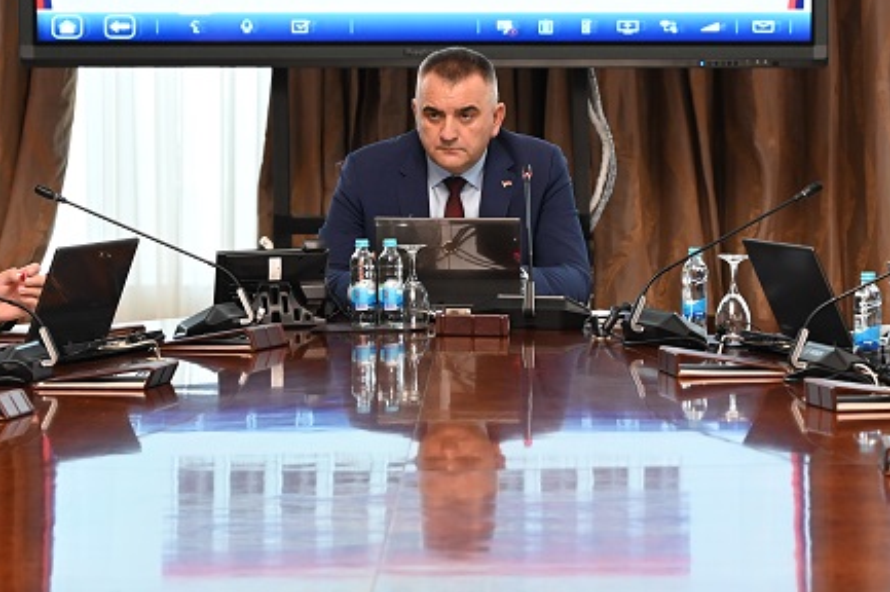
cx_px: 481
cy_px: 184
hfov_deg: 11.4
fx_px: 4446
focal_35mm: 180
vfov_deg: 7.6
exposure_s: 1/80
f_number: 5
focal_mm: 104
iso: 2500
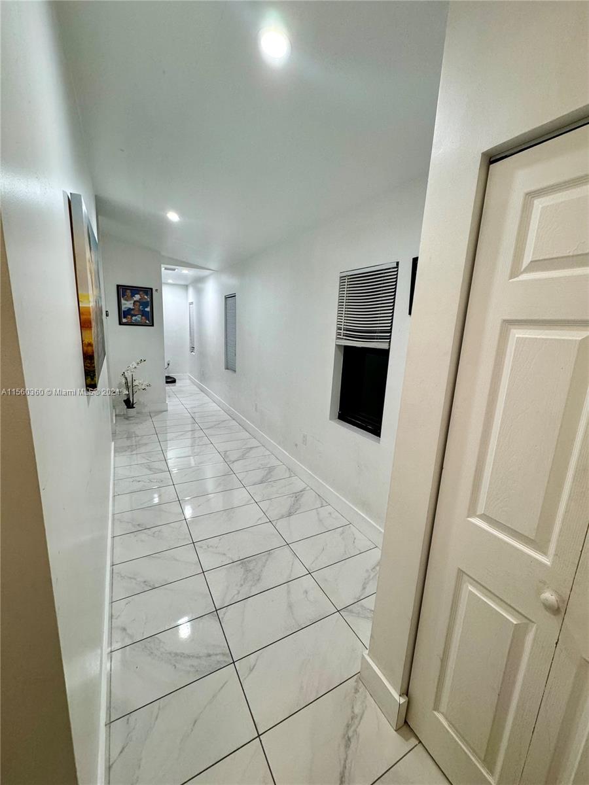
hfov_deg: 85.7
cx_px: 294
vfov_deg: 102.1
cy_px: 392
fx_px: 318
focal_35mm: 14
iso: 200
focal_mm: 2.22
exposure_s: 1/120
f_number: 2.2
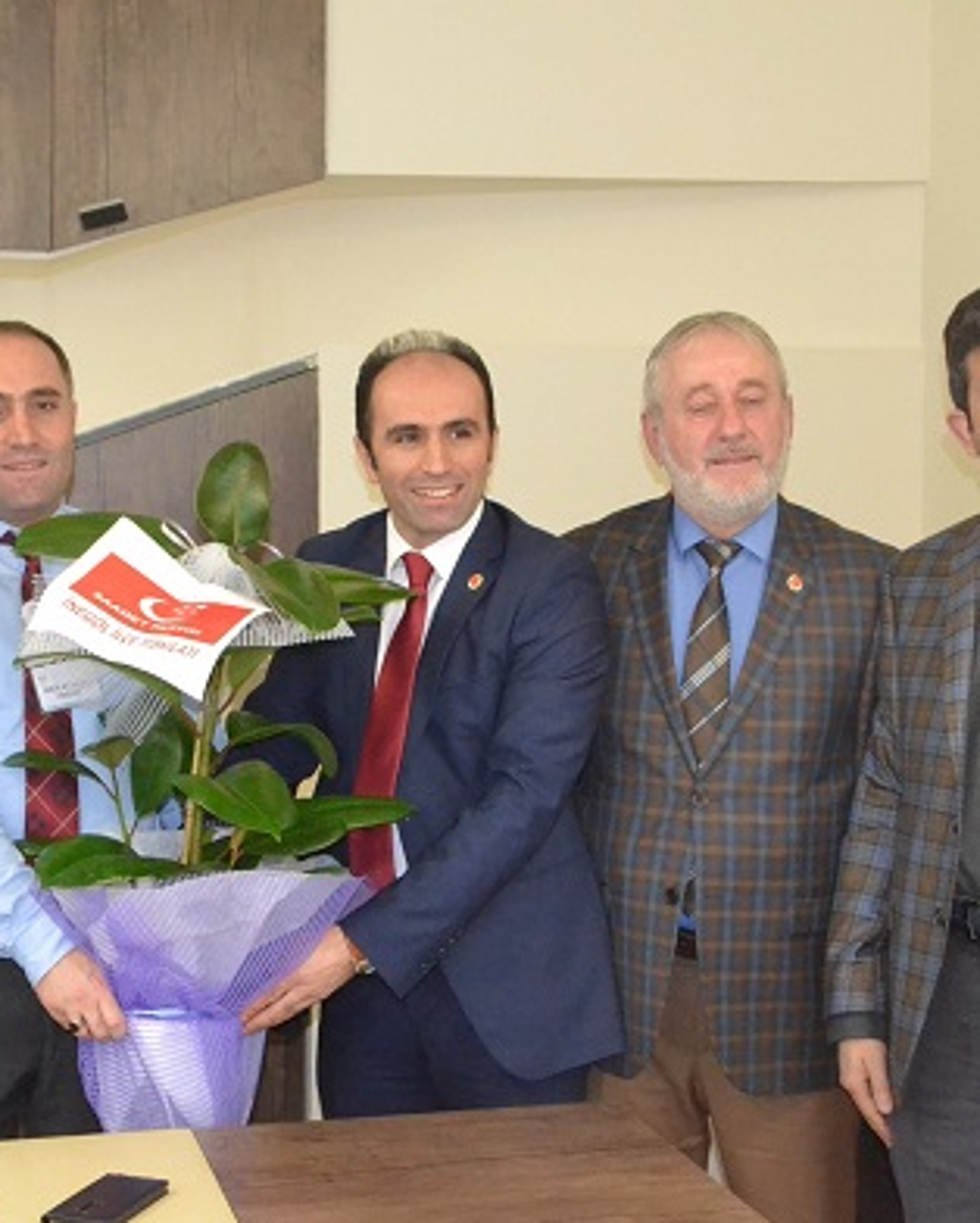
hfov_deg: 27.1
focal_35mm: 56
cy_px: 612
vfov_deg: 33.6
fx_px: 2029
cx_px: 396
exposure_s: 1/100
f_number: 8
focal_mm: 26
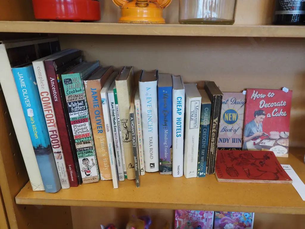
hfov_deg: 63.4
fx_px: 247
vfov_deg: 49.7
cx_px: 152
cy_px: 114
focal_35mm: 28
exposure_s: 1/100
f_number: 5.6
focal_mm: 14
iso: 1600
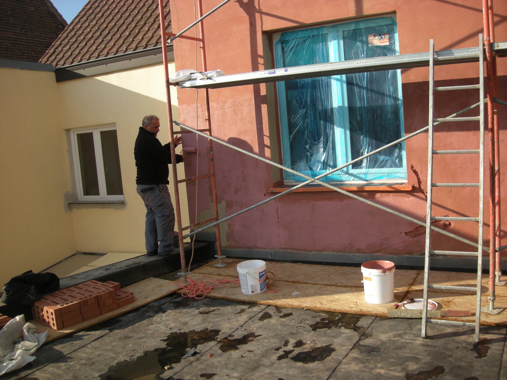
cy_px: 190
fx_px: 513
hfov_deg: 52.6
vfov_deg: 40.7
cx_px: 254
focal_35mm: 35
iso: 64
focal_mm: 5.7
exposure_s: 1/161
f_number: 5.7
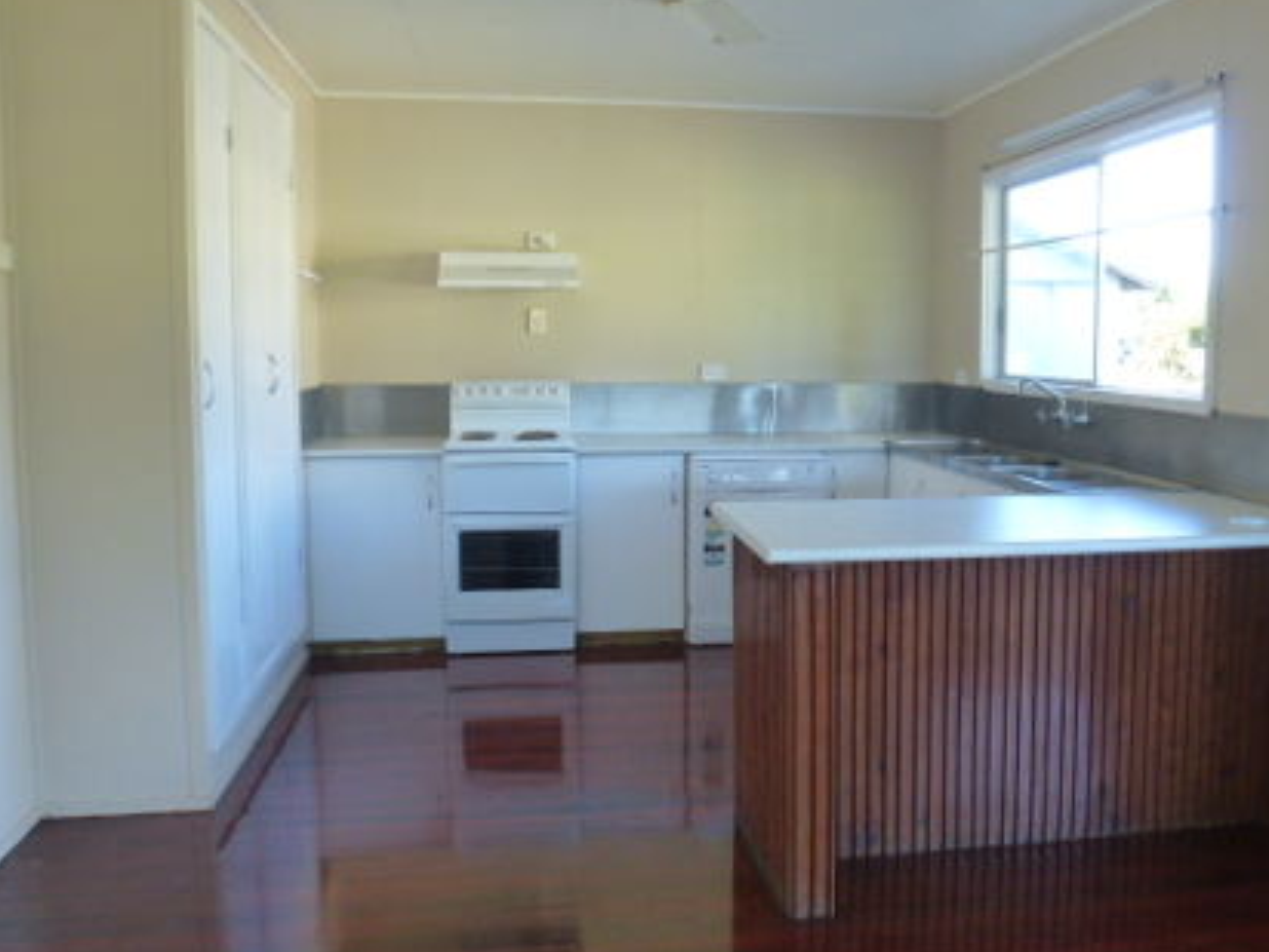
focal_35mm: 32
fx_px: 1173
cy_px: 444
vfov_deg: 44.1
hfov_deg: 56.6
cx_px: 718
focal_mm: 4.3
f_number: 3.3
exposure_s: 1/50
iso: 400
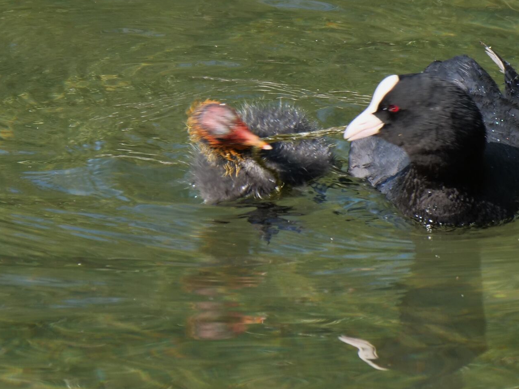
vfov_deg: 1.0
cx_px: 348
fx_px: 22415
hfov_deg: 1.3
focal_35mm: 1495
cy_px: 165
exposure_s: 1/200
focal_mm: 400
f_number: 6.3
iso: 200
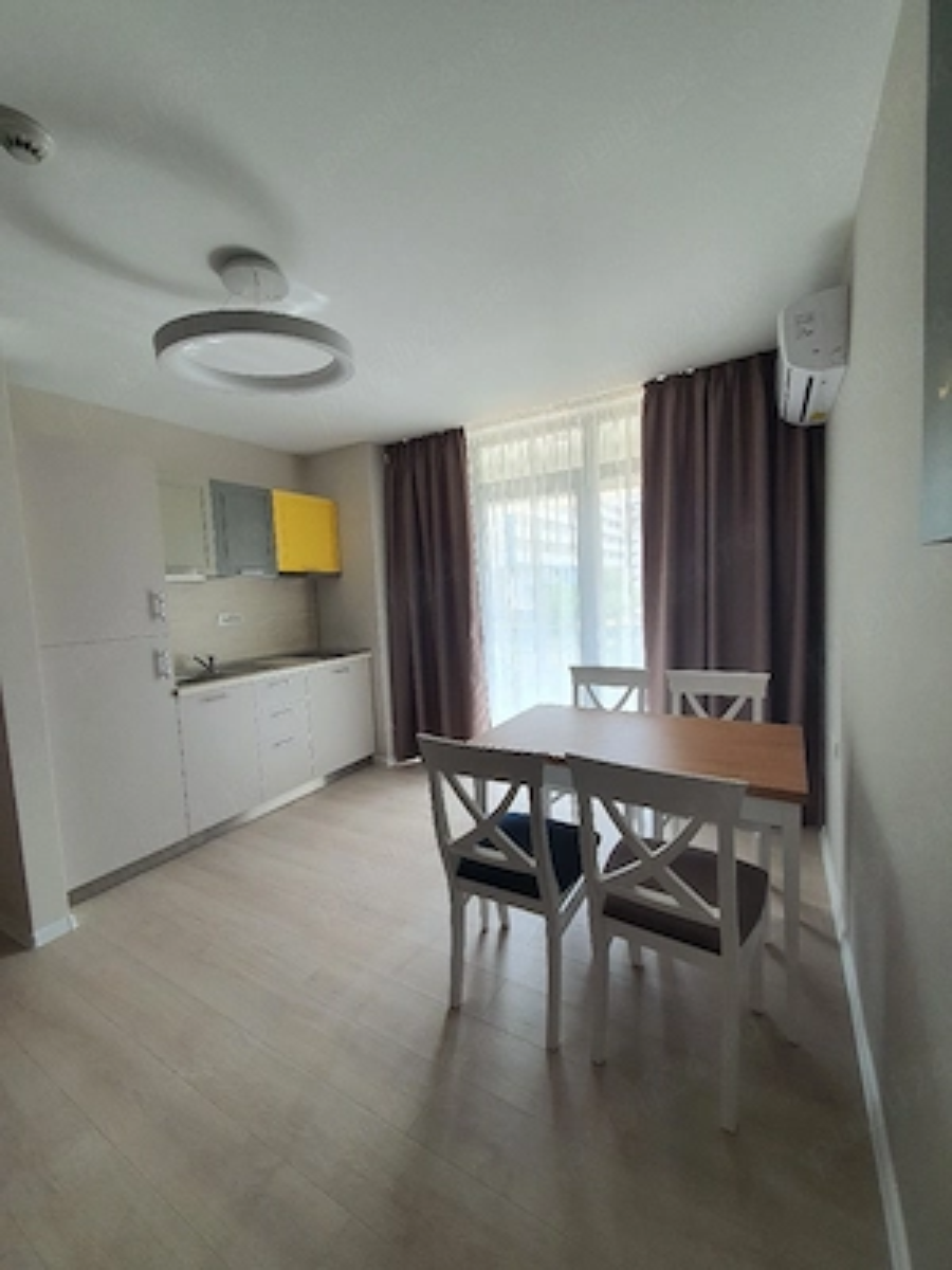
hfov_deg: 89.9
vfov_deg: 106.2
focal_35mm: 13
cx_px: 476
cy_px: 635
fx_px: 477
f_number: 2.2
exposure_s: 1/100
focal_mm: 1.8
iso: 64
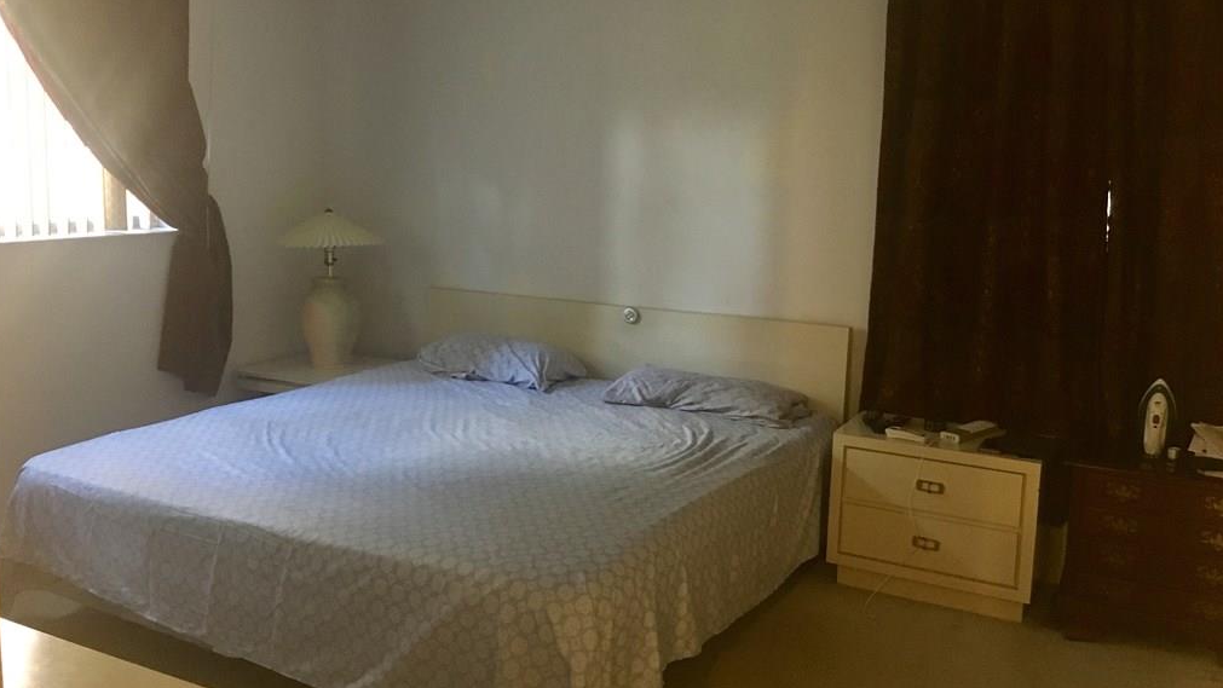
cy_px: 303
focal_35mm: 32
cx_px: 605
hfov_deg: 61.0
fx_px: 1038
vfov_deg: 36.6
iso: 250
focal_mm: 4.15
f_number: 2.2
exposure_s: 1/15
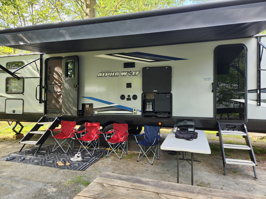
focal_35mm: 23
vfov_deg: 58.9
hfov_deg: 73.9
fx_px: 177
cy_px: 100
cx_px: 133
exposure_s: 1/180
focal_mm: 5.4
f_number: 1.8
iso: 80
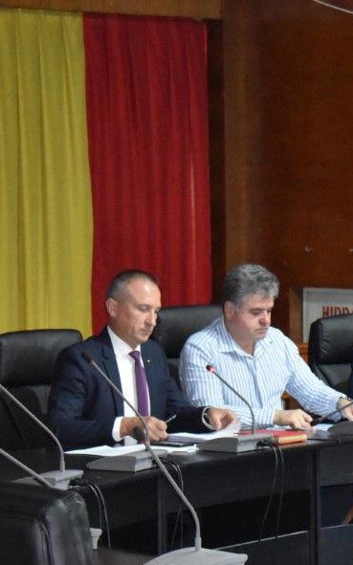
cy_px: 287
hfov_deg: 7.8
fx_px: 2526
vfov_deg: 12.8
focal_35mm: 164
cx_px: 550
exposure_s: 1/60
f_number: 5.6
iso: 6400
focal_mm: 55
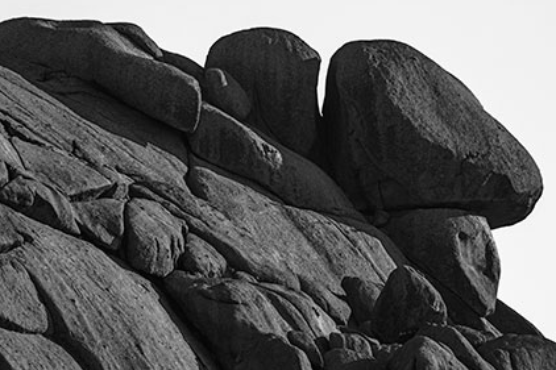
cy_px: 182
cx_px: 274
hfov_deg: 2.5
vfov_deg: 1.7
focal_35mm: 830
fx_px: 12813
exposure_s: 1/800
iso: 450
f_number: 11
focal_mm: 700
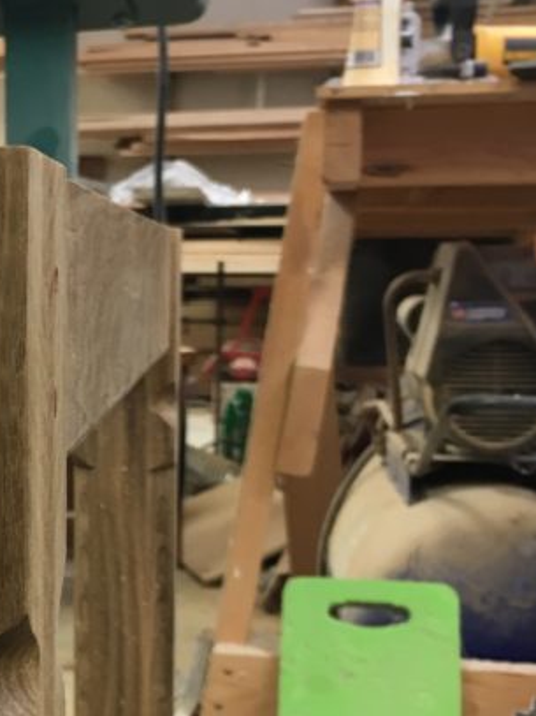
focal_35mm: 73
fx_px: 1508
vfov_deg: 26.6
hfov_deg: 19.2
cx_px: -83
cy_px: 436
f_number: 2.2
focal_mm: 4.15
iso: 64
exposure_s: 1/30
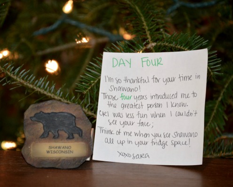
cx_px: 103
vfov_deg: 7.5
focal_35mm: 205
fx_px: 1413
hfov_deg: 9.4
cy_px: 94
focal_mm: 120
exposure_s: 1/60
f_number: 4.8
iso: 1600
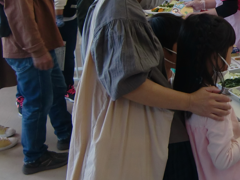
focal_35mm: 73
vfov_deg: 19.8
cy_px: 24
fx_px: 506
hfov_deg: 25.3
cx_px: 244
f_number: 2.7
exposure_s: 1/60
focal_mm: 5.8
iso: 160
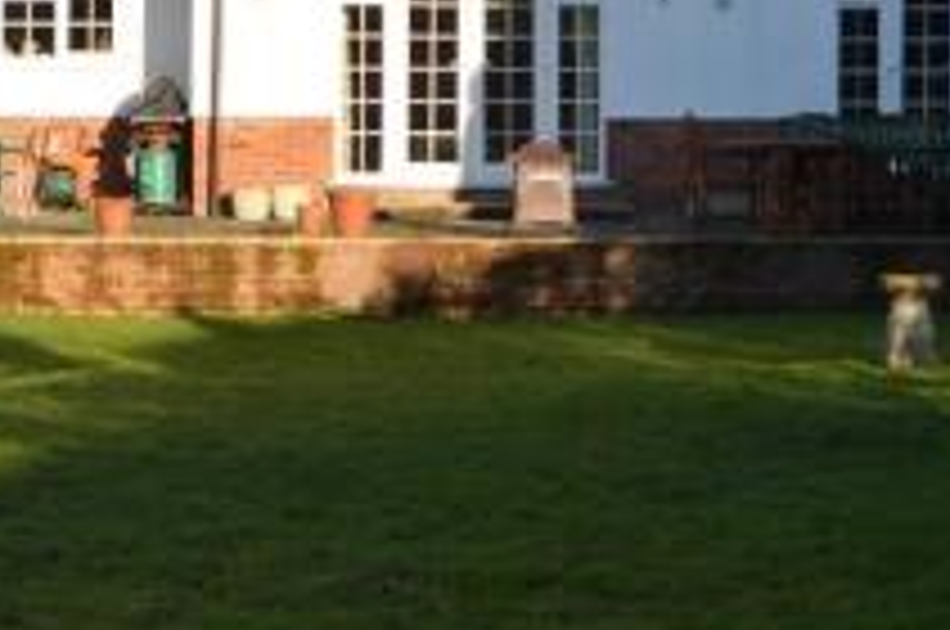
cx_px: 525
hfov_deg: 18.3
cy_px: -61
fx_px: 2951
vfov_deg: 12.0
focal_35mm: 112
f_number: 5.6
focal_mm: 24
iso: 100
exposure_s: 1/200
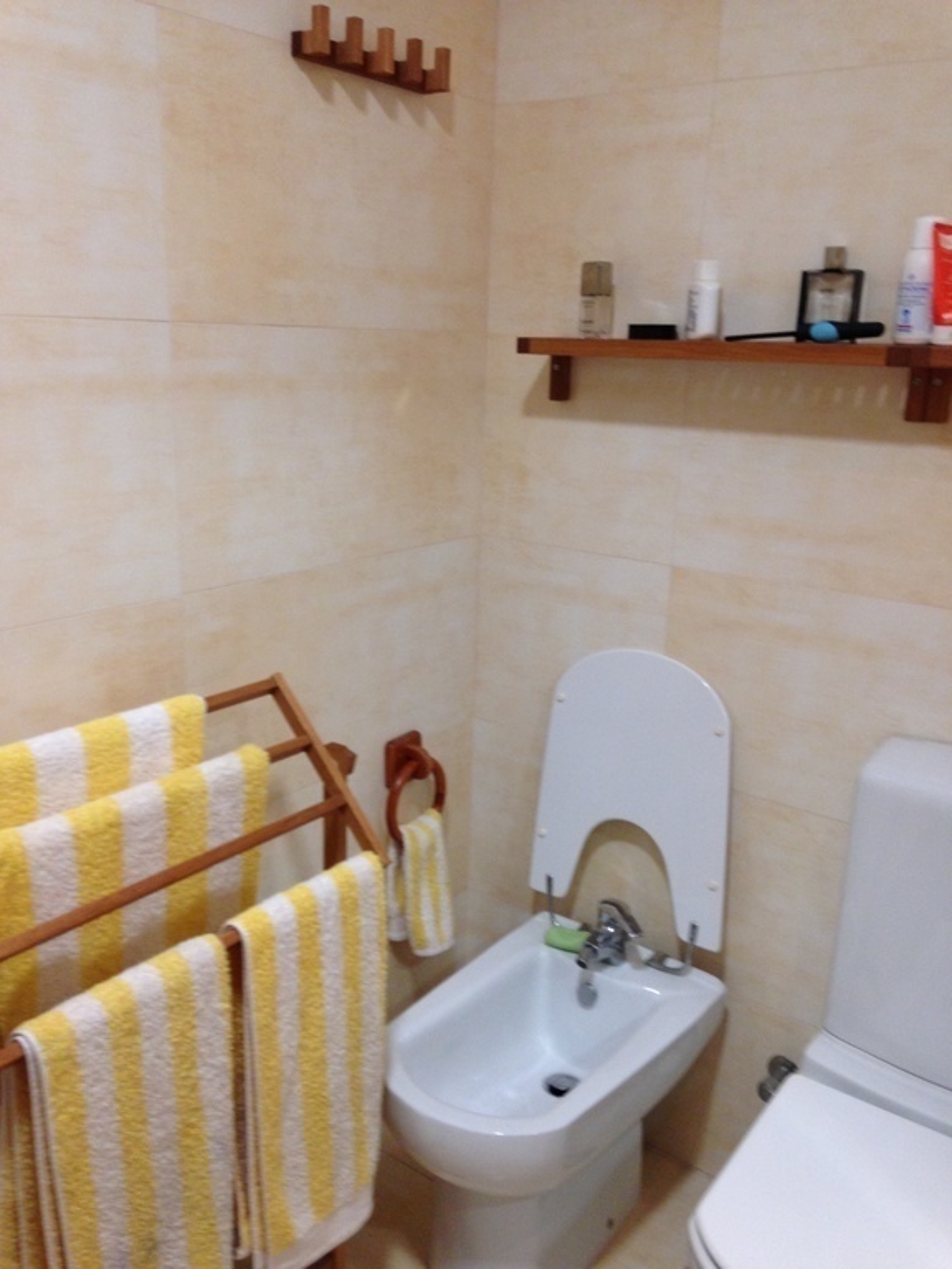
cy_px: 634
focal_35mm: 33
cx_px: 476
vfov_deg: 55.4
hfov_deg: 42.9
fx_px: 1210
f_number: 2.4
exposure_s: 1/20
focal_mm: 4.12
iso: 100
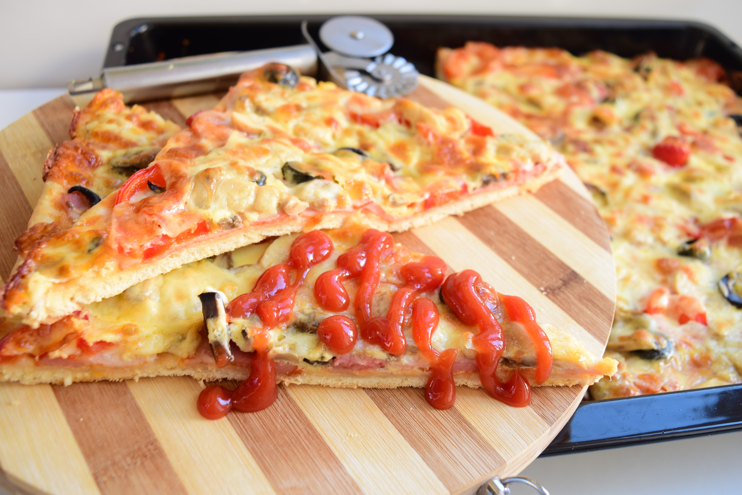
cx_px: 371
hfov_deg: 53.1
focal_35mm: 36
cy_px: 248
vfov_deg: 36.9
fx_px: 742
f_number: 5.6
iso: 100
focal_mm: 24
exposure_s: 1/10
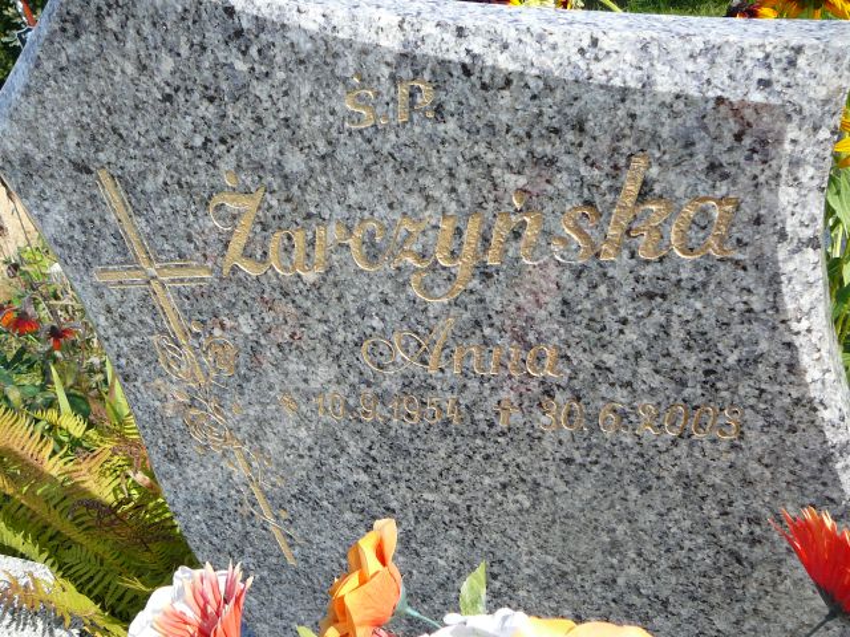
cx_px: 425
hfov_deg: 52.6
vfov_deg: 40.7
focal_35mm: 35
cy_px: 318
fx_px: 859
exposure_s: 1/640
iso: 80
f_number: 2.8
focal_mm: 5.2
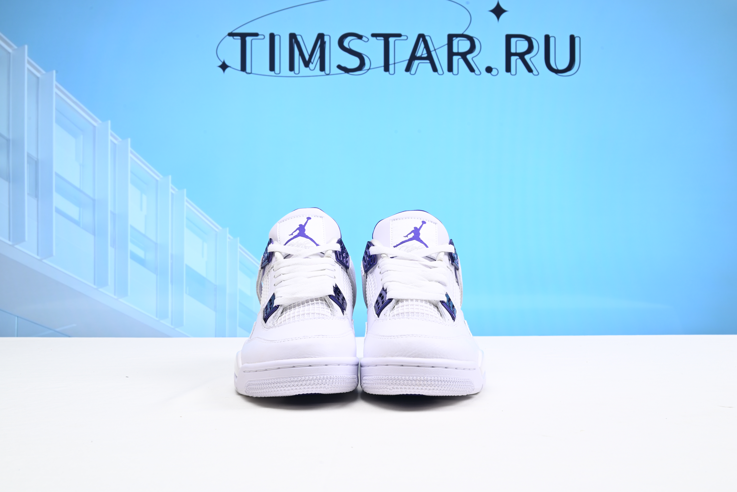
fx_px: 758
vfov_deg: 36.0
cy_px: 246
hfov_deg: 51.9
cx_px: 368
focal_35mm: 37
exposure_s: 1/2
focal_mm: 37
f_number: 16
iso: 100
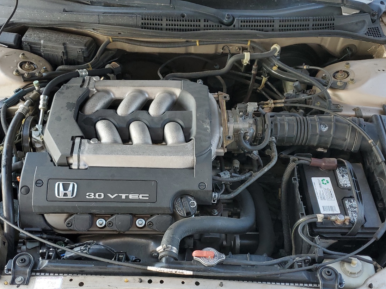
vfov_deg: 37.3
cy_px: 196
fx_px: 424
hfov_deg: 49.0
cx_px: 190
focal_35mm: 38
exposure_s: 1/227
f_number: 1.5
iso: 50
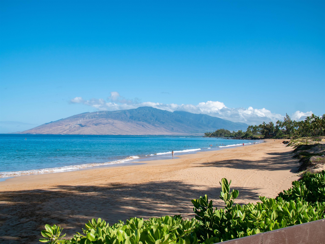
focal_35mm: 40
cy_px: 122
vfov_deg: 36.0
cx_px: 162
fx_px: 376
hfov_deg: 46.8
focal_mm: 20
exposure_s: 1/200
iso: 100
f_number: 8
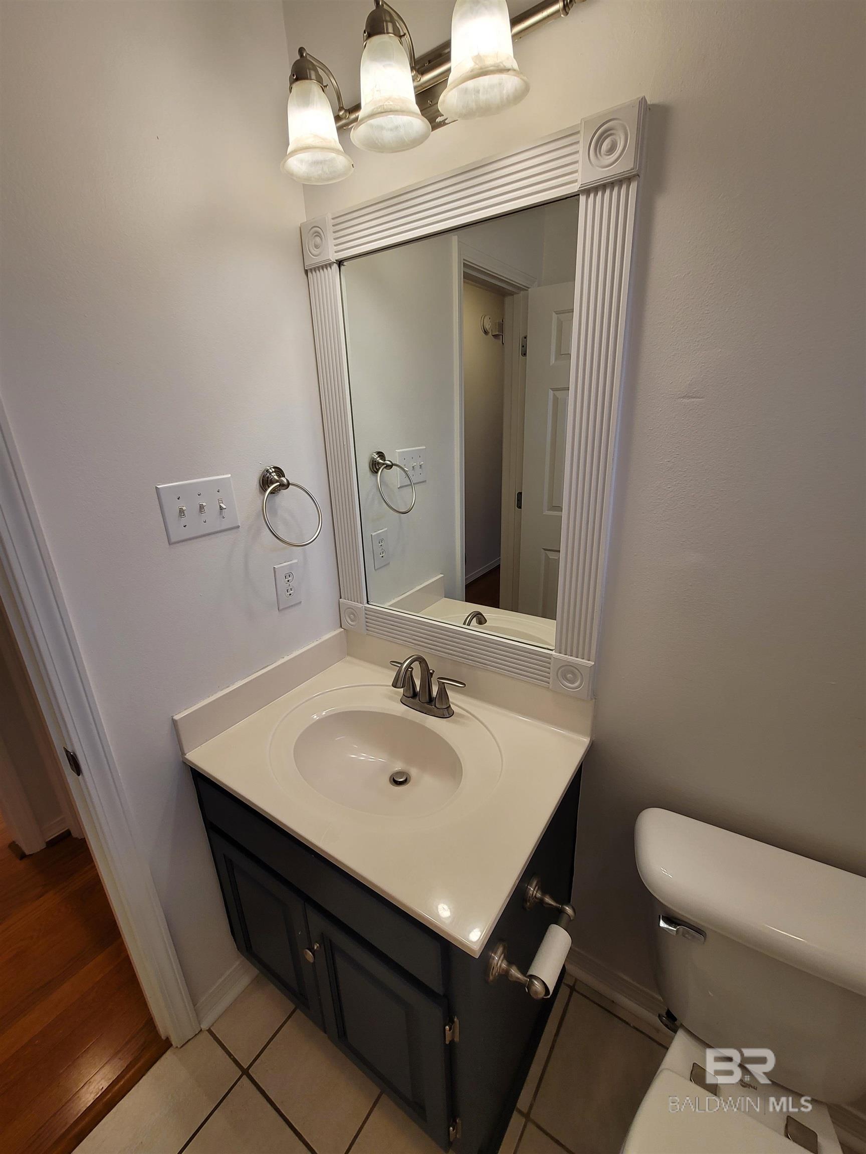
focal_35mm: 13
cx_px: 433
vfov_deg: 106.2
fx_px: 434
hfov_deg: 89.9
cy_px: 577
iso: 80
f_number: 2.2
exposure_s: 1/60
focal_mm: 2.2
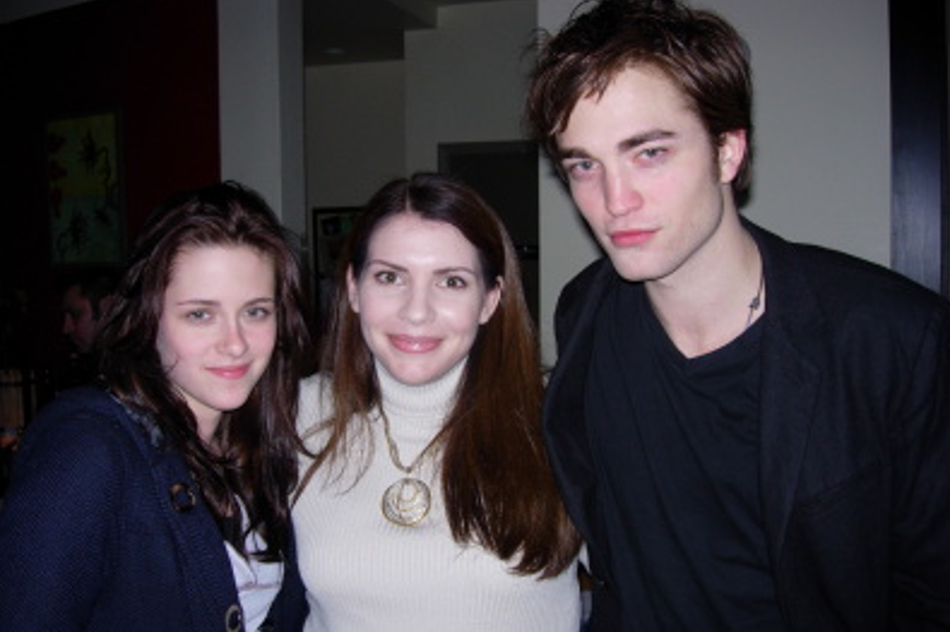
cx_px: 471
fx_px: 1055
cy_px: 346
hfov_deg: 48.5
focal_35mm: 40
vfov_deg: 33.3
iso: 79
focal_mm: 7.8
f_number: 2.8
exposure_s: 1/64
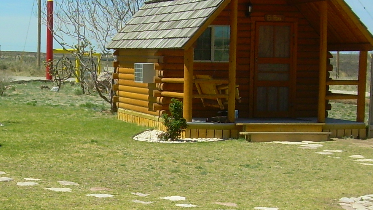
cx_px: 74
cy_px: 141
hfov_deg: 21.9
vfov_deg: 12.6
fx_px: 949
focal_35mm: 96
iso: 50
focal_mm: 6.3
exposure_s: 1/546
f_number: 4.6
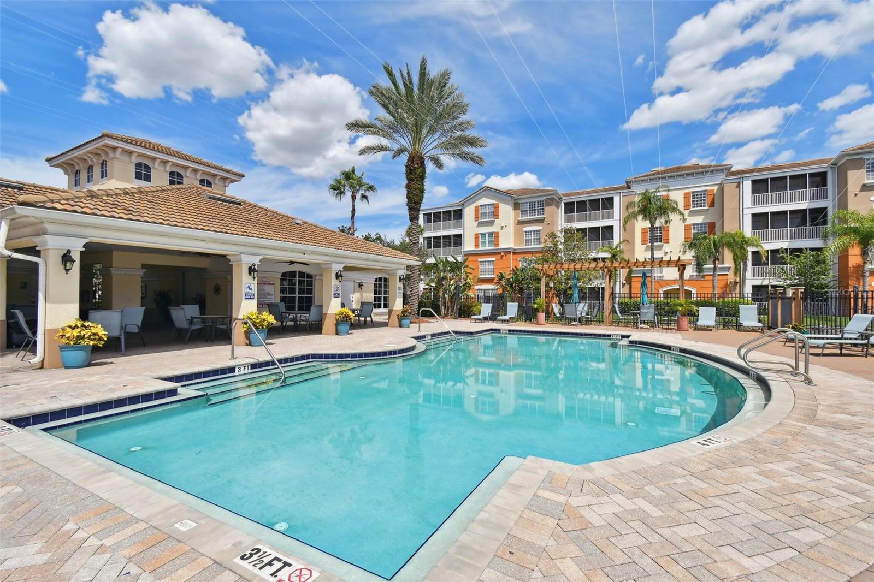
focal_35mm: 15
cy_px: 291
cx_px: 437
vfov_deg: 77.3
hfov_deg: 100.4
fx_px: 364
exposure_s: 1/1250
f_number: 8
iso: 100
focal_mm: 10
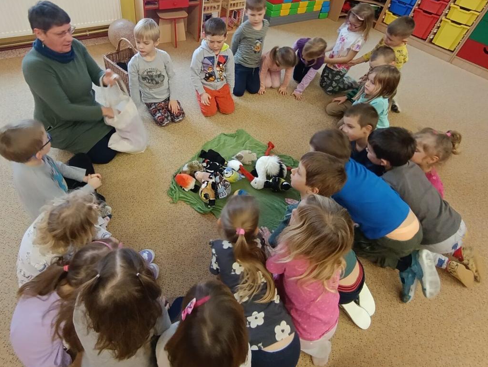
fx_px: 296
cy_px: 137
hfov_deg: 78.7
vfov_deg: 62.6
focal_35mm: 21
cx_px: 219
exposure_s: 1/50
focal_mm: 1.65
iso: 400
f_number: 2.2
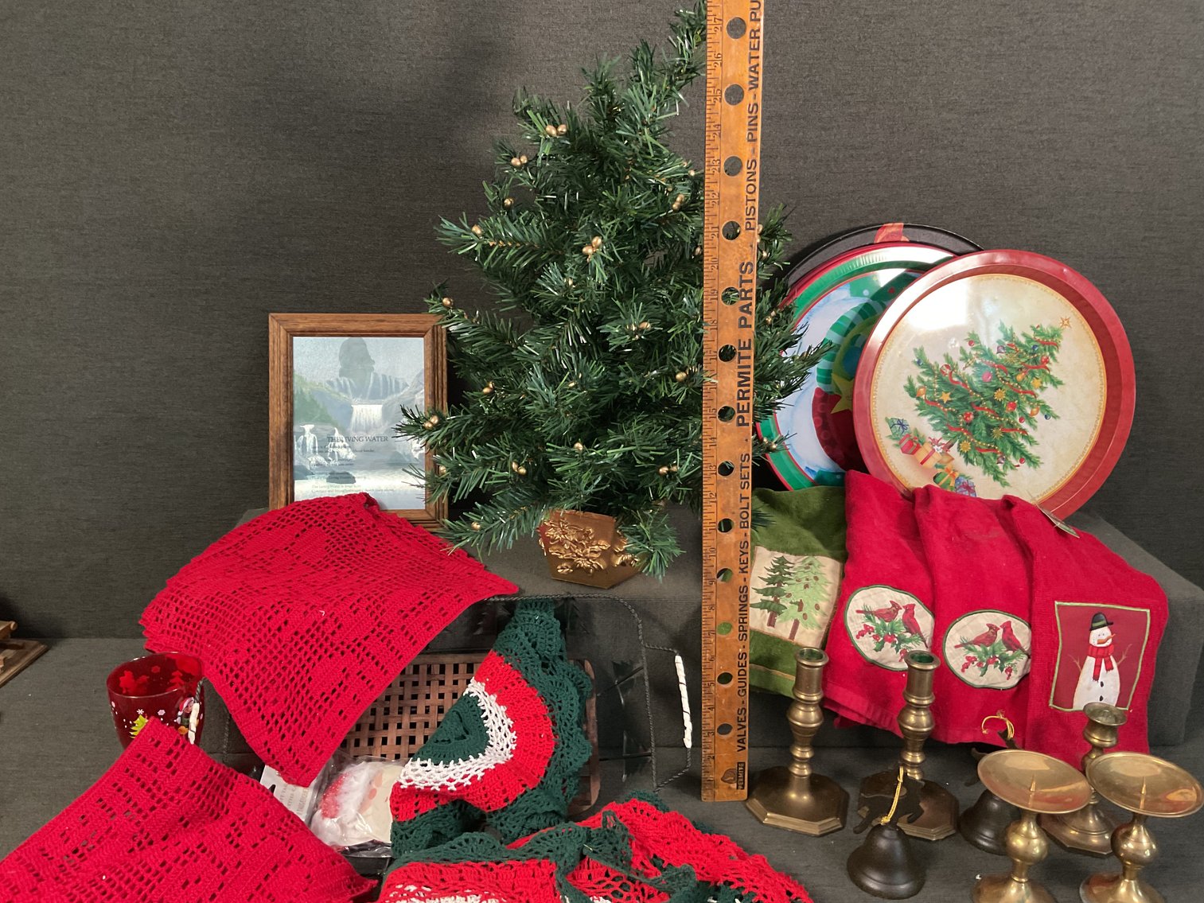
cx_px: 602
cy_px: 452
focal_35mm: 29
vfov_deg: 48.2
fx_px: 1009
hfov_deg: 61.7
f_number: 1.8
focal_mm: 3
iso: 250
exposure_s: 1/30
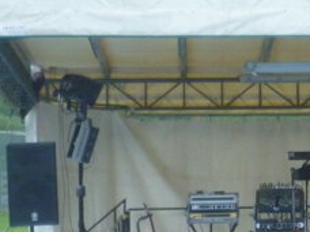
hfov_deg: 7.2
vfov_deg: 5.5
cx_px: 502
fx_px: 2418
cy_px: 209
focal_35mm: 270
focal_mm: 13.7
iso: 400
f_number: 4.7
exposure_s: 1/100
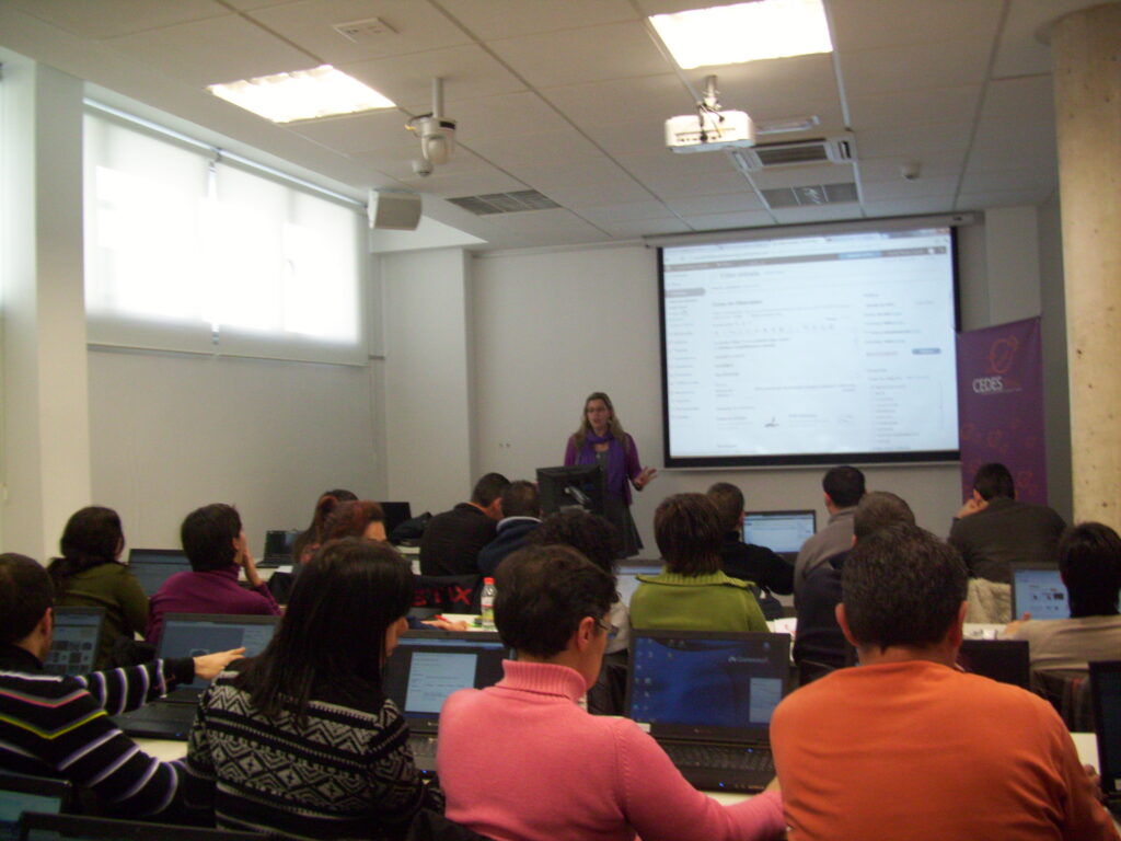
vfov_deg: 44.2
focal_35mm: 32
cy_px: 420
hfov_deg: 56.8
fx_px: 1036
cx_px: 560
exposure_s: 1/40
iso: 160
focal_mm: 5.7
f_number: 2.9
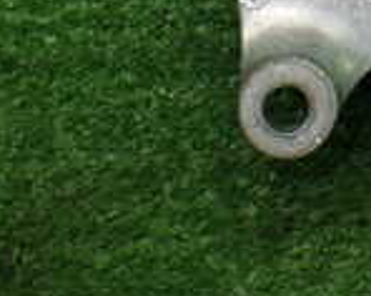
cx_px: 444
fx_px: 1305
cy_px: -251
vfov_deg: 11.8
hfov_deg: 15.6
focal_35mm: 119
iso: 320
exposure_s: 1/125
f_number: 2.3
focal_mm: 5.4
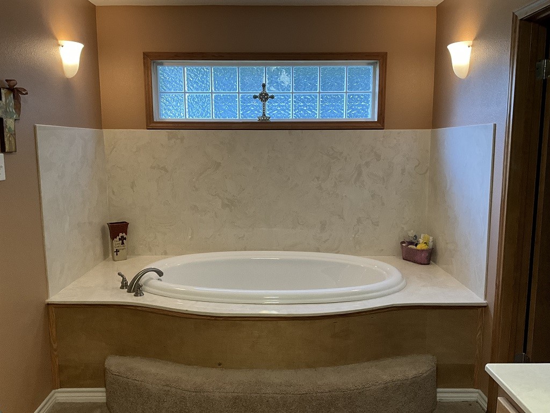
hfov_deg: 61.7
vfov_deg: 48.2
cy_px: 206
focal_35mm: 29
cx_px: 275
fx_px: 461
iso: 100
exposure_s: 1/60
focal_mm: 3
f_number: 1.8
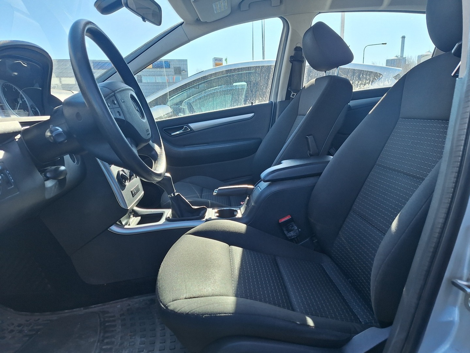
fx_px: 312
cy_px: 176
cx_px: 235
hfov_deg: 73.9
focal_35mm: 23
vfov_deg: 58.9
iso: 40
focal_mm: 5.54
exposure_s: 1/284
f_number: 1.8
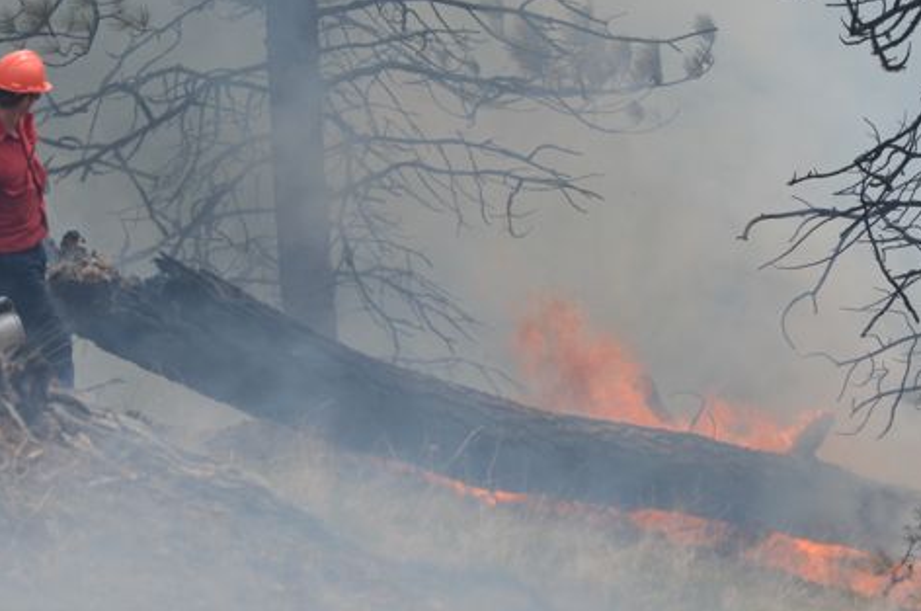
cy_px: 246
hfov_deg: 6.8
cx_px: 433
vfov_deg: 4.5
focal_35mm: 305
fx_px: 7790
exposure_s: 1/1000
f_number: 8
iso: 400
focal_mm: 150
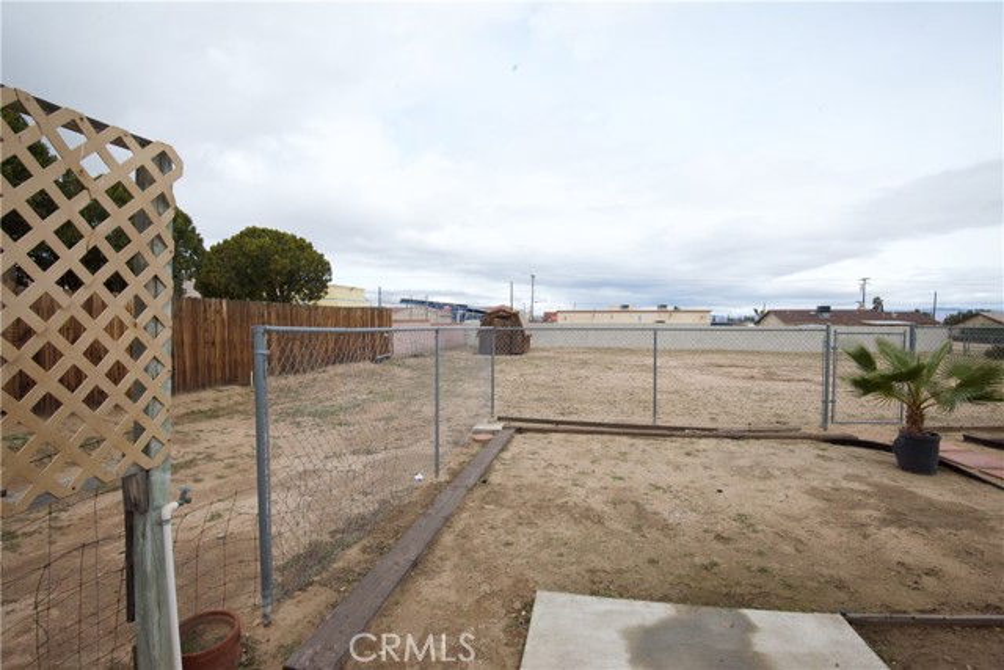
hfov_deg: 96.7
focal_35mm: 16
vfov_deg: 73.8
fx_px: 446
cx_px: 502
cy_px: 335
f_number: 16
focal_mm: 16
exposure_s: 1/800
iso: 2500
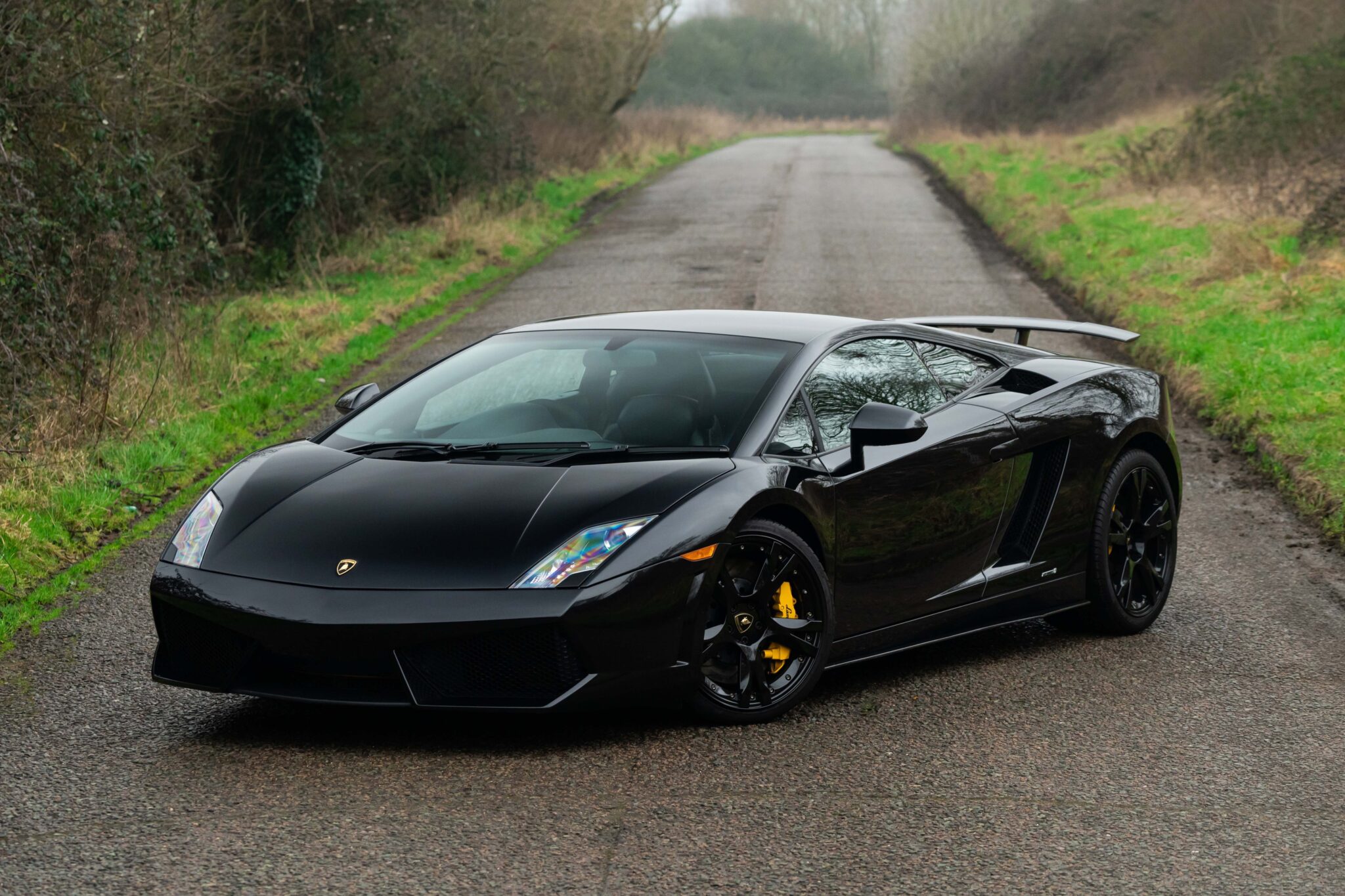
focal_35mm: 114
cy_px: 448
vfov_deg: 12.0
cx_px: 672
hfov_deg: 17.9
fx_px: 4259
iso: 2000
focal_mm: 114
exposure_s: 1/320
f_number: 6.3
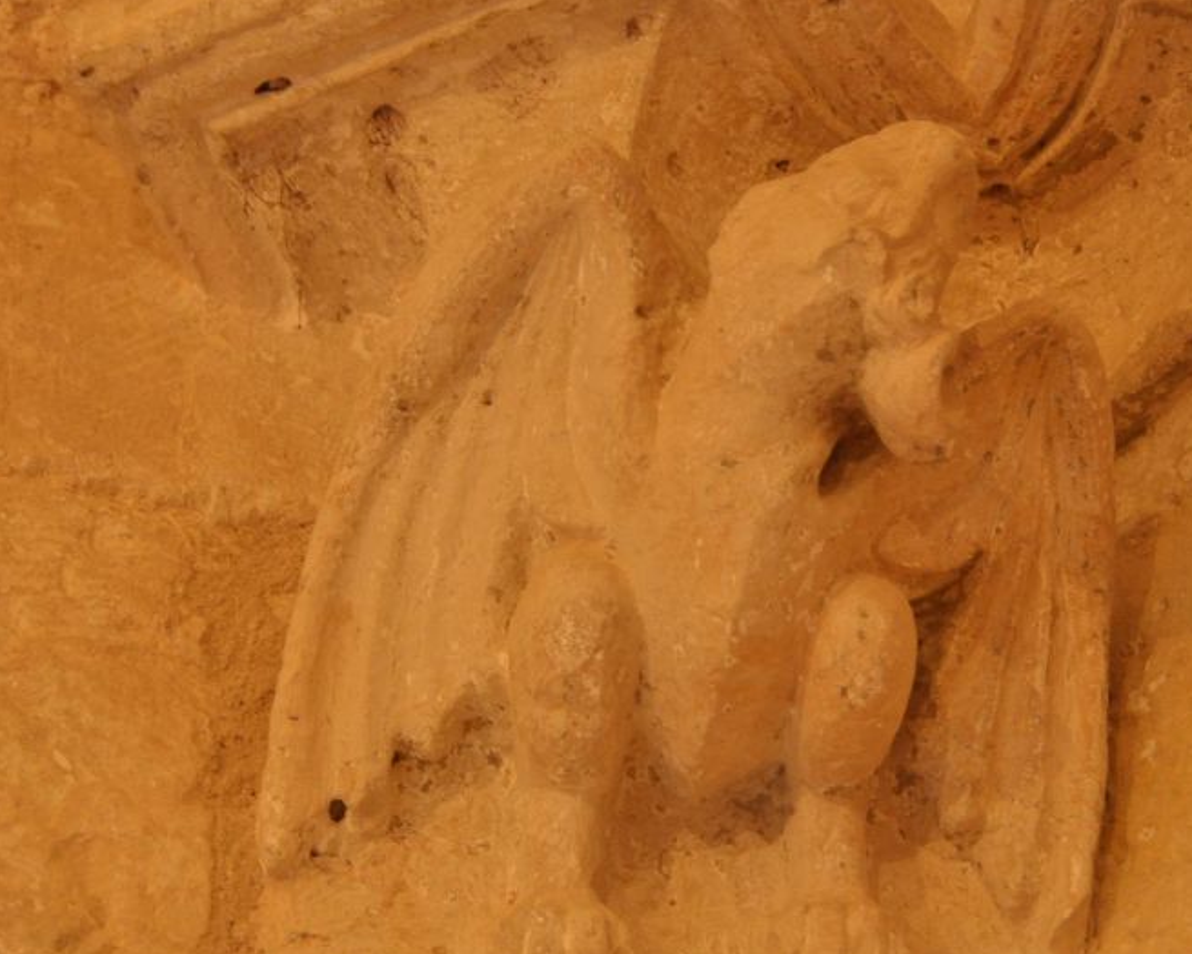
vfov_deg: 7.4
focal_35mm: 209
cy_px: 546
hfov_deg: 9.3
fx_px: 7364
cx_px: 721
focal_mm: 95
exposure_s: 1/30
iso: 1100
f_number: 5.3
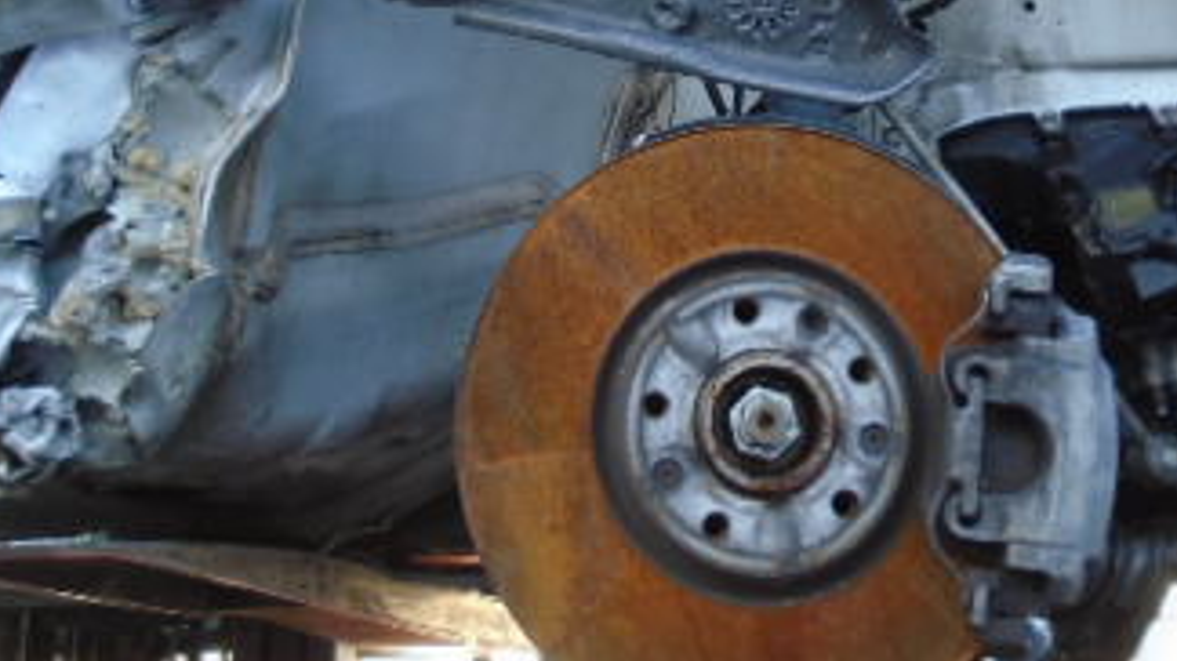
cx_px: 712
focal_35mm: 56
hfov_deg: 37.1
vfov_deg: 20.8
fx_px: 1747
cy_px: 25
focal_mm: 4.6
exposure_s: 1/60
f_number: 3.2
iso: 100
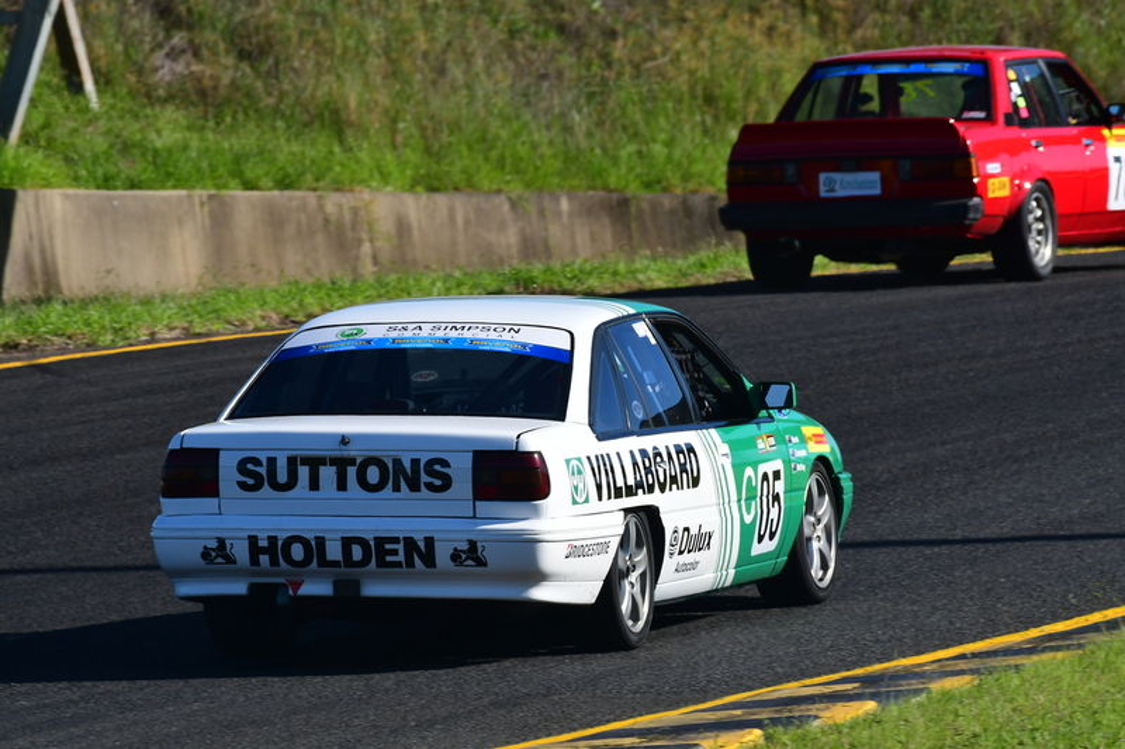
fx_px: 19682
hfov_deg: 3.3
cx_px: 562
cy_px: 374
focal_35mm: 630
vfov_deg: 2.2
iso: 500
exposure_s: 1/640
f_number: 13
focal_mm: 420
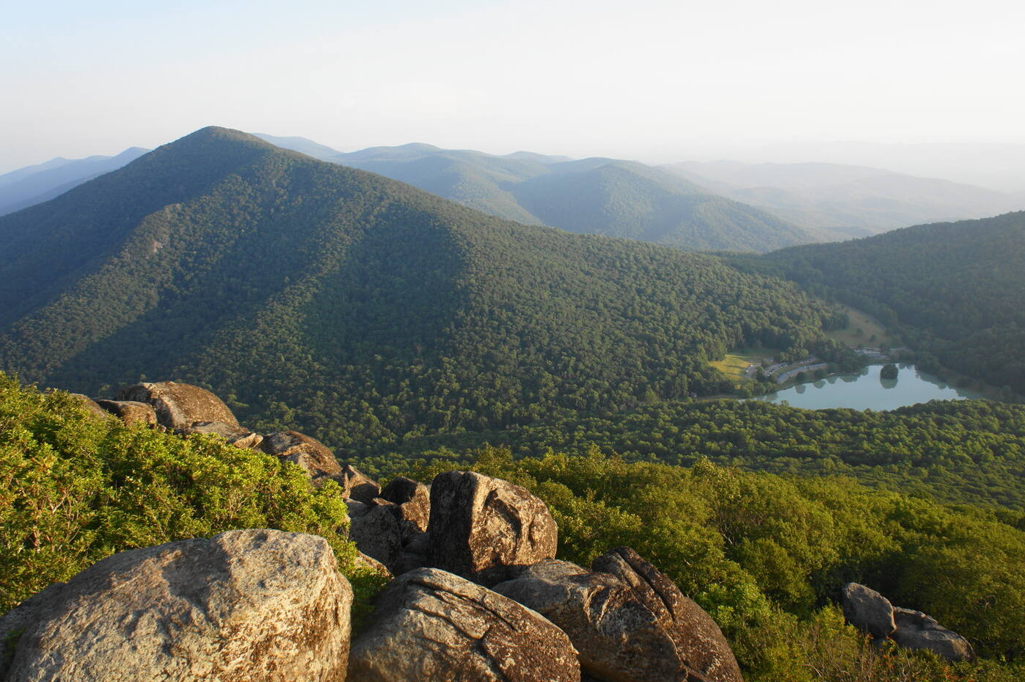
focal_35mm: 29
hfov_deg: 63.6
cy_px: 338
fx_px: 825
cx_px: 544
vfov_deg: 44.9
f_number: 7.1
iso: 200
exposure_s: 1/125
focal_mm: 18
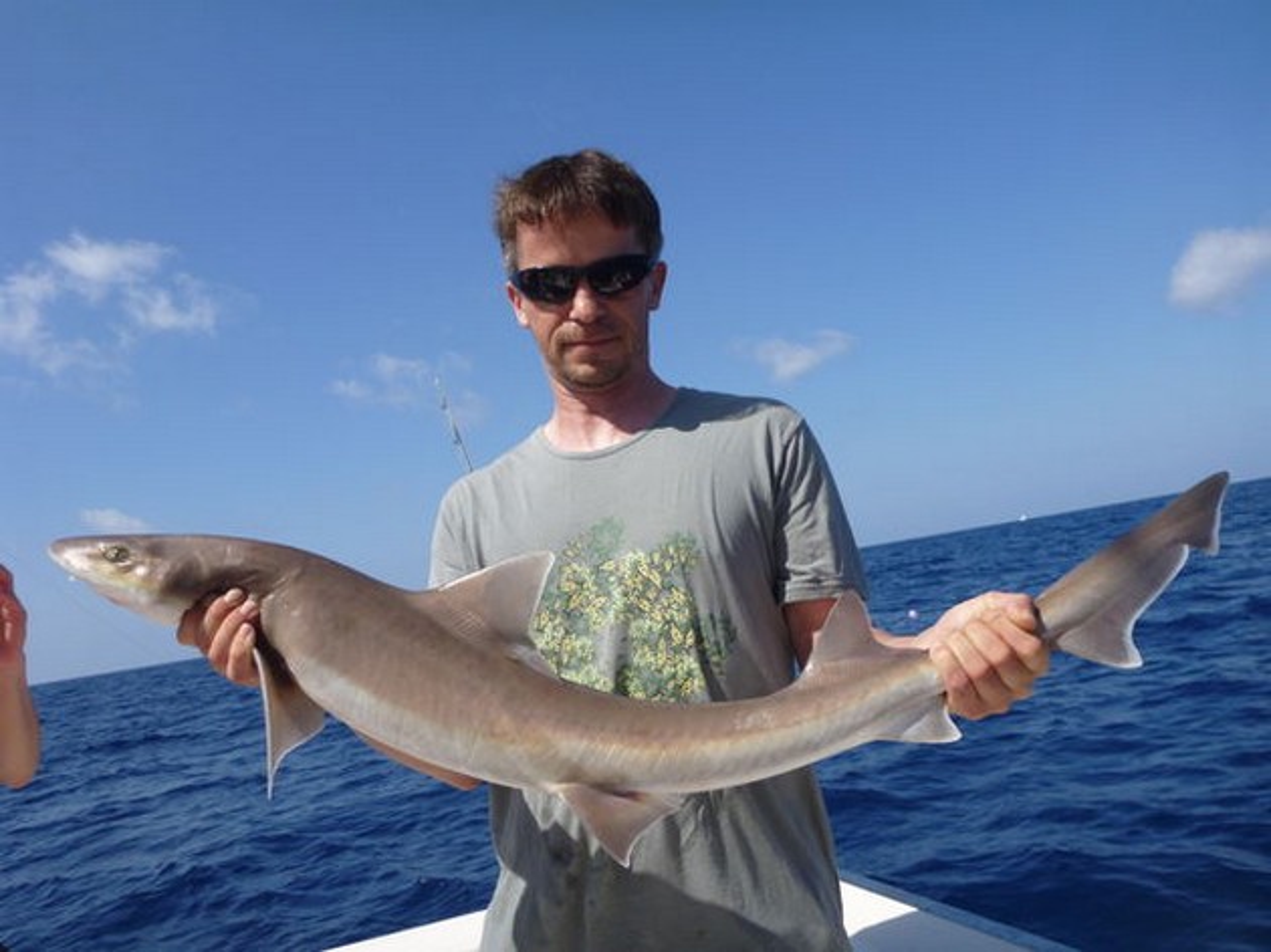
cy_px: 476
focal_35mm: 28
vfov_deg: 49.7
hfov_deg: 63.5
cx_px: 636
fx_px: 1028
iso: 100
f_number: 10
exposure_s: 1/125
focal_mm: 4.9
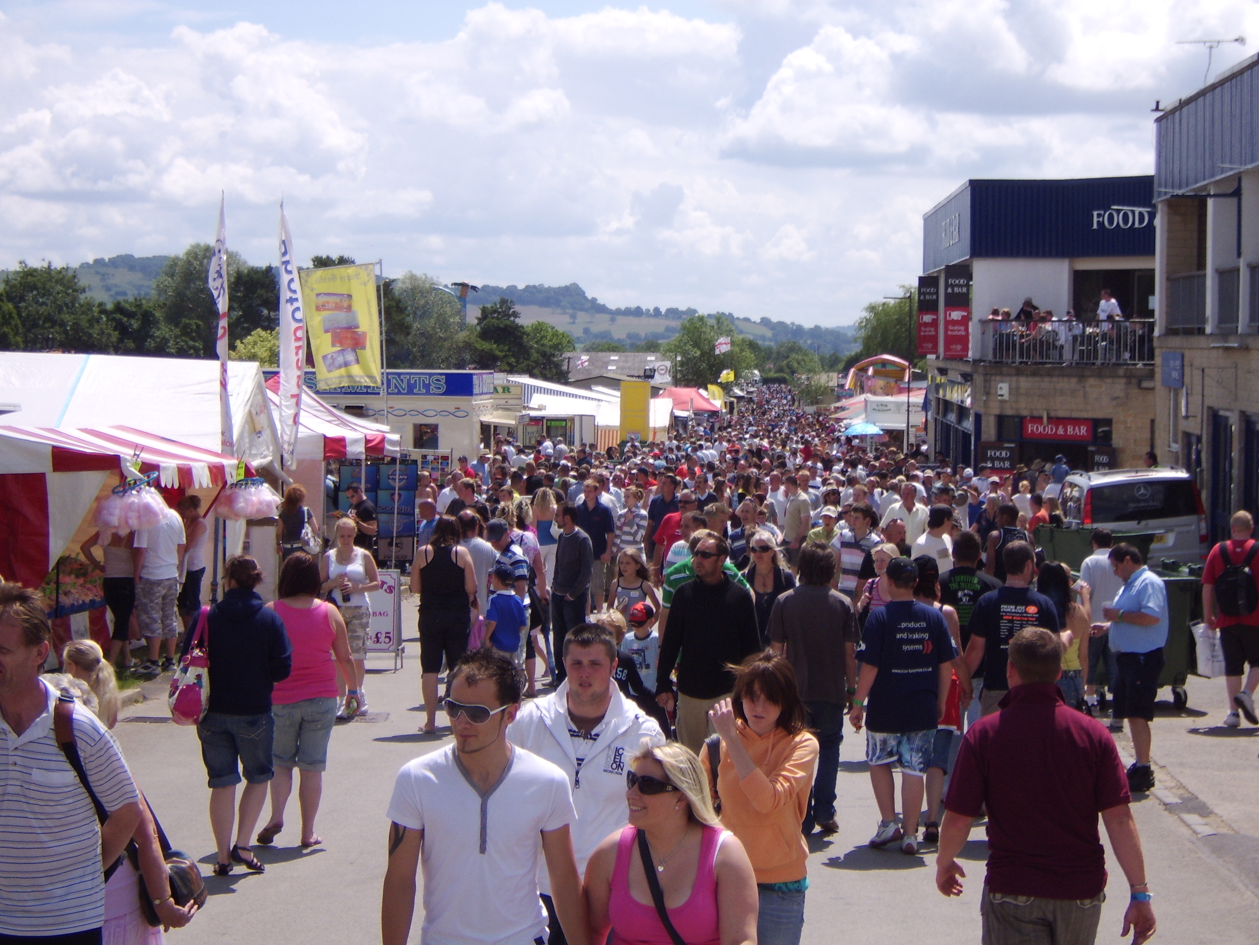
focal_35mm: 62
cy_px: 472
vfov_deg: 23.7
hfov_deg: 31.2
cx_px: 630
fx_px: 2255
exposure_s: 1/1297
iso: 71
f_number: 4
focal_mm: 16.25
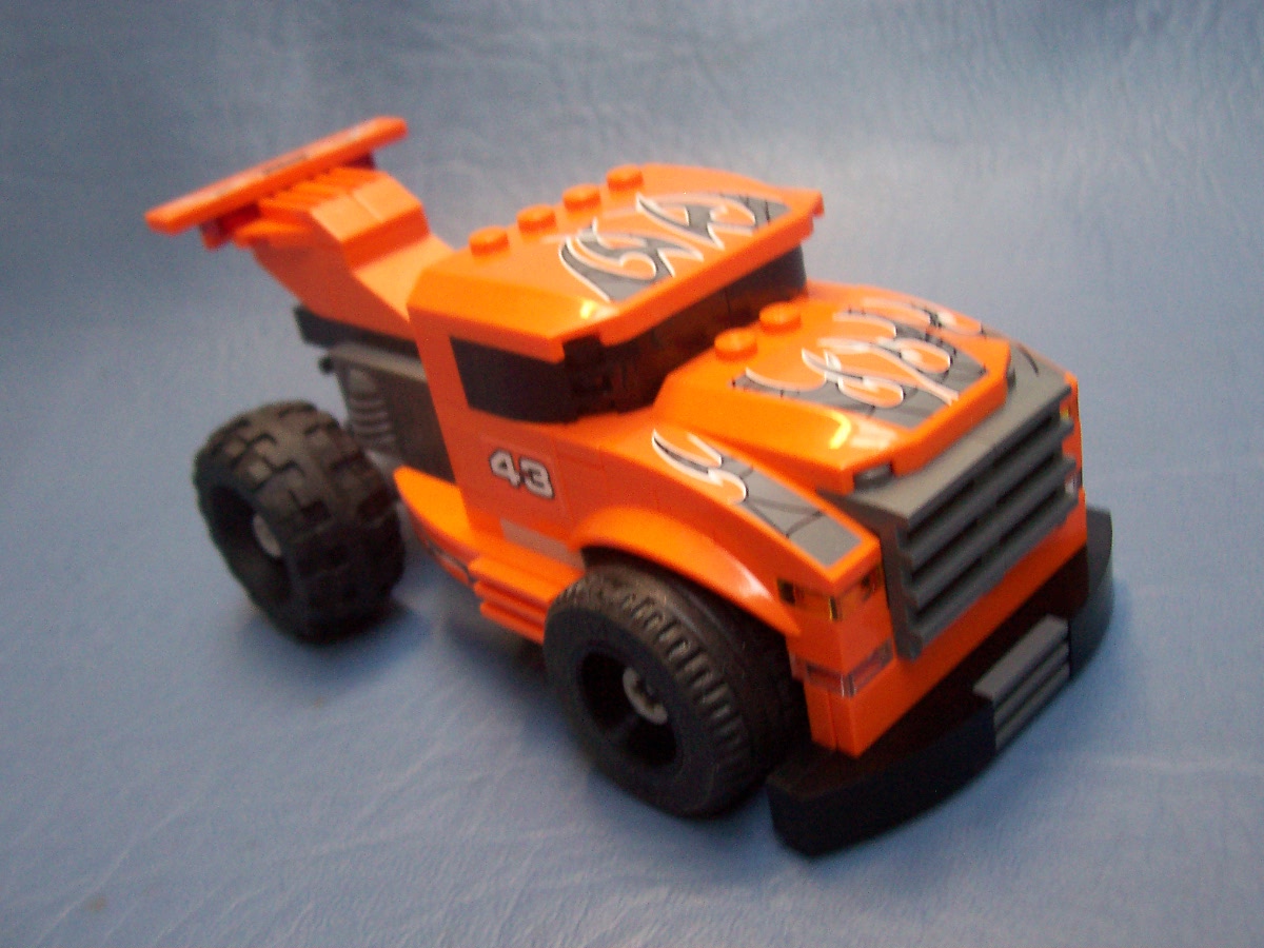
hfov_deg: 50.1
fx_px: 1351
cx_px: 632
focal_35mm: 37
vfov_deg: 38.7
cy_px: 474
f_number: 2.8
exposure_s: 1/30
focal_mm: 5.6
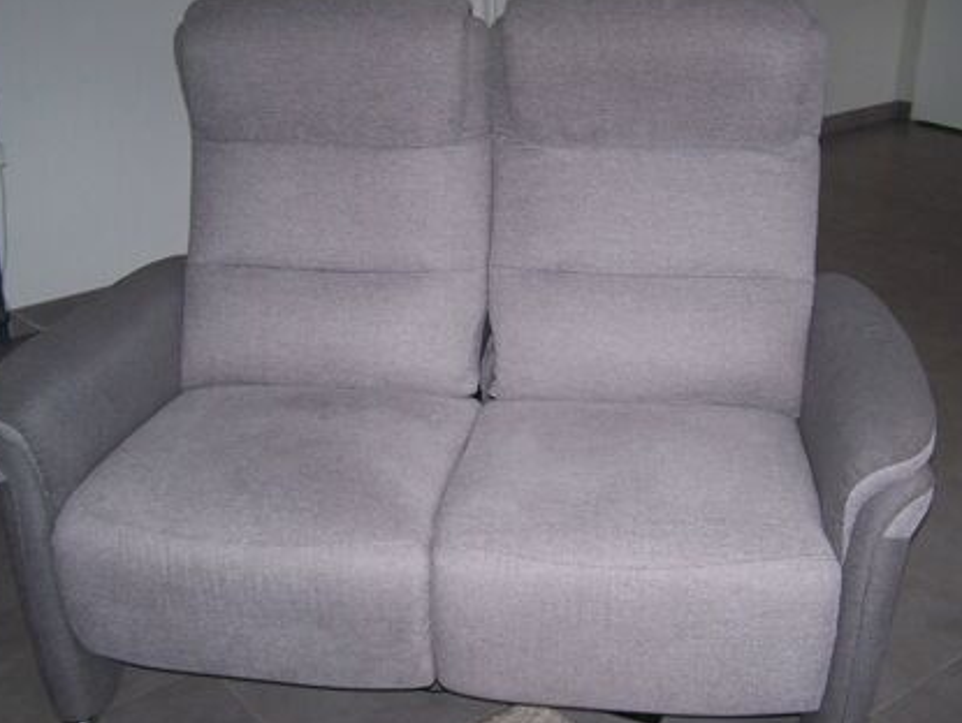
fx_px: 1224
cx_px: 522
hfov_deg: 42.9
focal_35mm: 44
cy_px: 390
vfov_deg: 32.9
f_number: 2.8
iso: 160
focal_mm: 6.3
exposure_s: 1/60
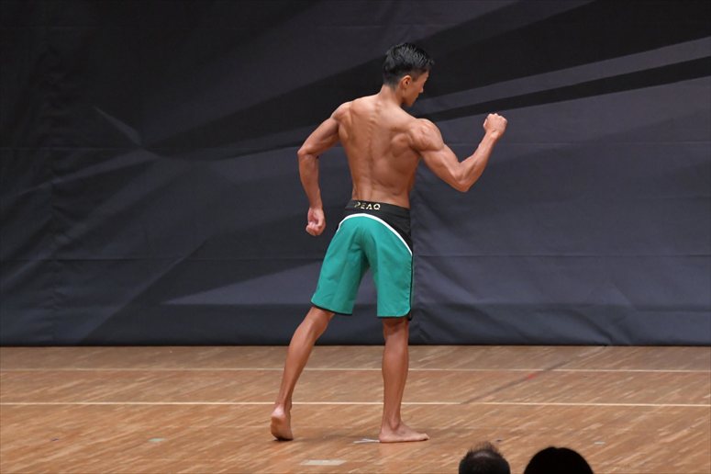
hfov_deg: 7.2
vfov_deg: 4.8
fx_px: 5626
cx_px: 356
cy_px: 237
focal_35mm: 285
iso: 6400
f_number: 5.6
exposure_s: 1/400
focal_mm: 190
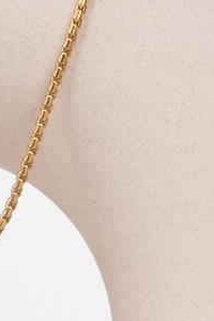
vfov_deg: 8.4
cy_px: 248
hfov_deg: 5.6
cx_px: -58
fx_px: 2184
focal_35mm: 245
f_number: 22
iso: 400
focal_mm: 34.2
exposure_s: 1/200
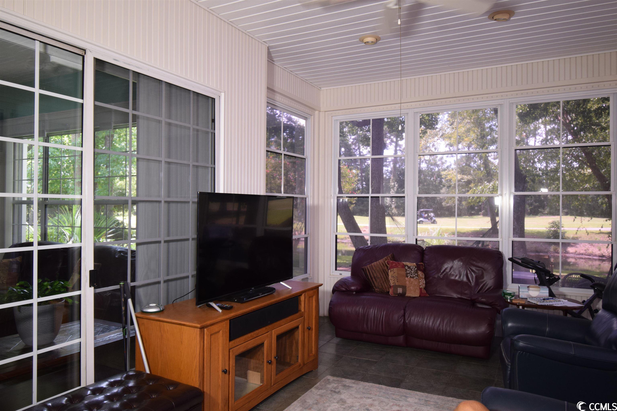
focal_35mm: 26
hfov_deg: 70.4
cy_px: 206
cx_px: 308
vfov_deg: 50.4
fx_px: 437
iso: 720
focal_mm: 17
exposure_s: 1/60
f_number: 5.3
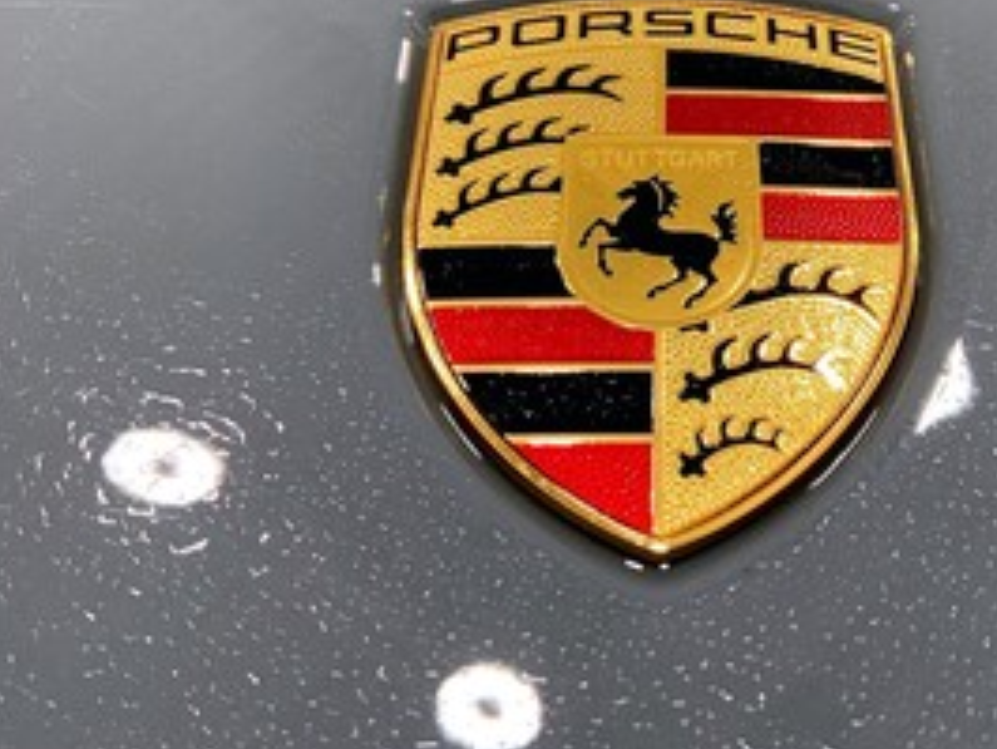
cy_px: 171
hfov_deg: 40.6
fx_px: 1325
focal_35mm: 46
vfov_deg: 30.9
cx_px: 685
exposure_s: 1/188
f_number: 1.8
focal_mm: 3
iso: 16
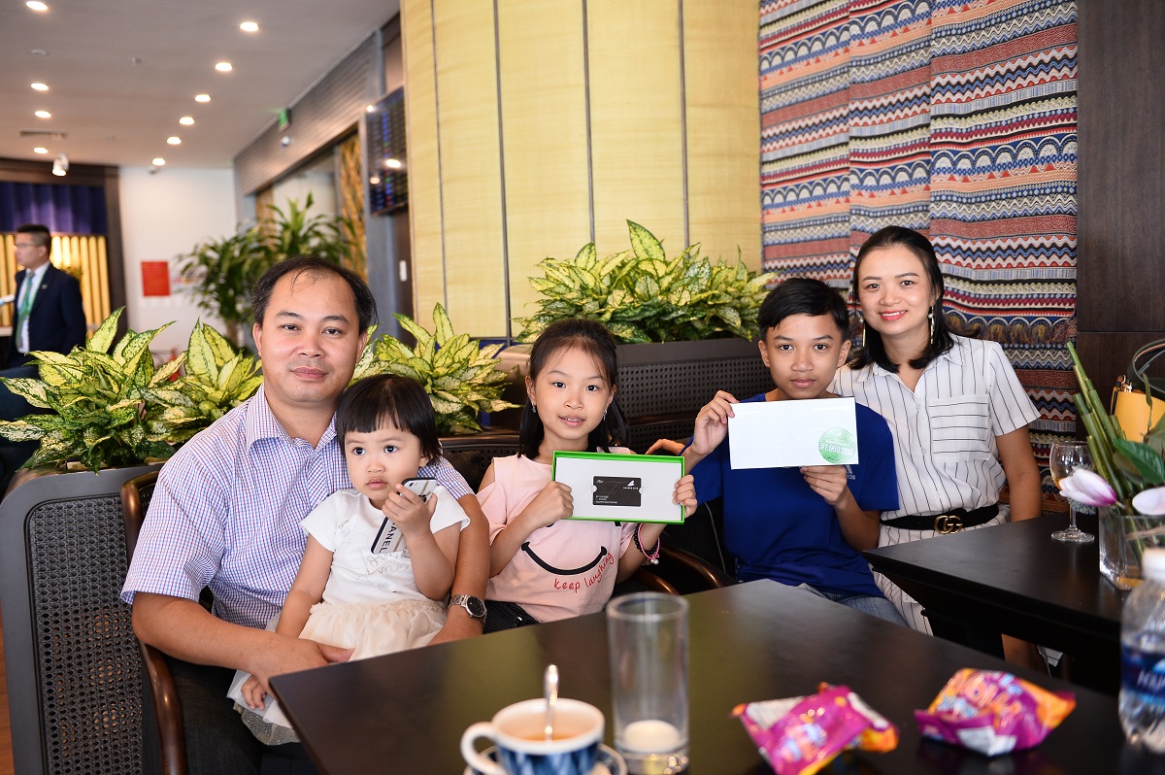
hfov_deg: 58.8
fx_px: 1035
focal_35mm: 32
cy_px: 388
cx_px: 582
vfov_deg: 41.0
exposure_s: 1/125
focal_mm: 32
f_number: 2.8
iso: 800
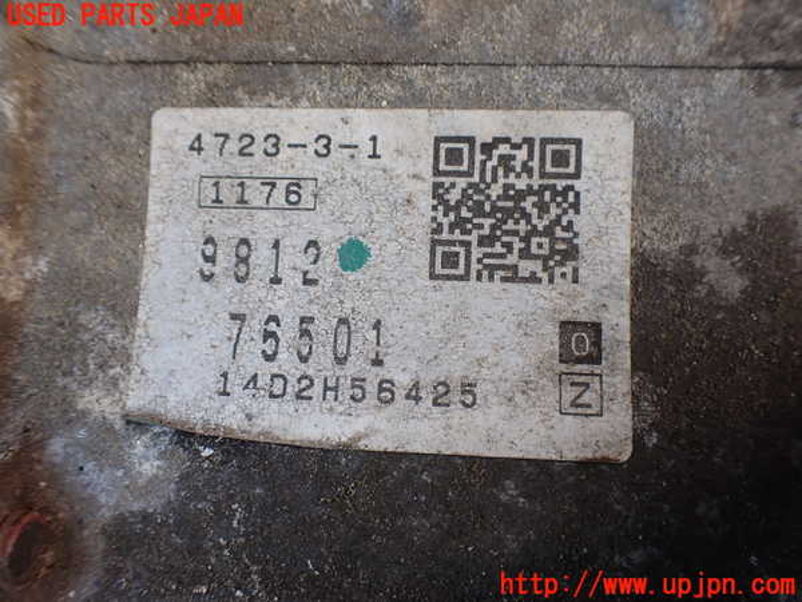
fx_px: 695
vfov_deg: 46.8
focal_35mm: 30
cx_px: 401
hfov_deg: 60.0
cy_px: 301
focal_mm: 5.4
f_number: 2.3
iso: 160
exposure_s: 1/125
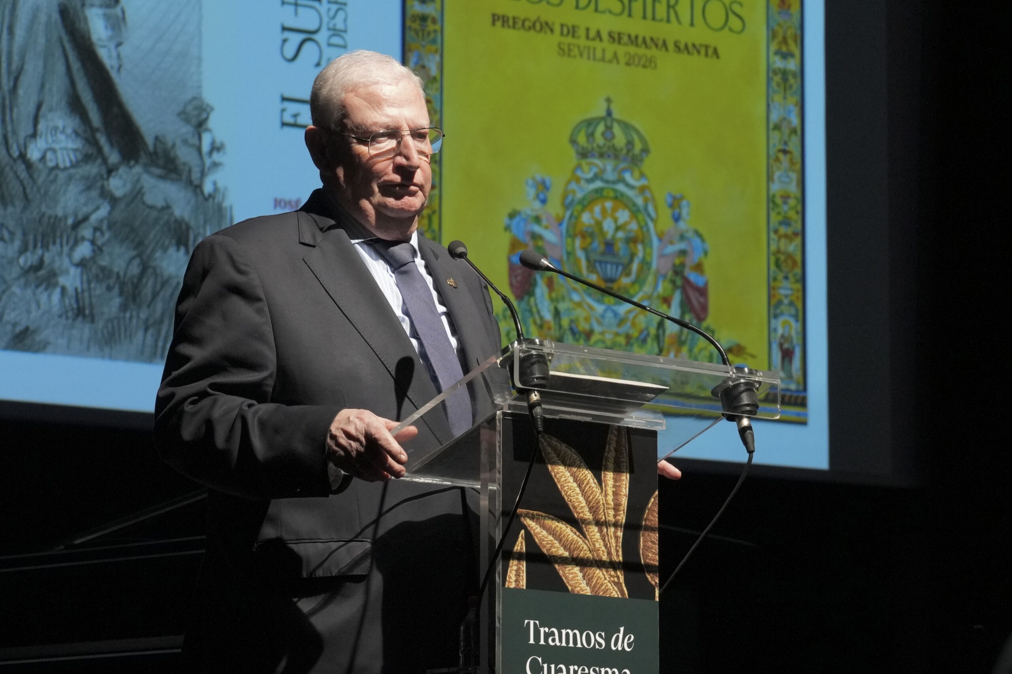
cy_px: 337
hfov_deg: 19.5
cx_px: 506
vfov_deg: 13.0
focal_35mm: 105
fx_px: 2951
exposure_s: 1/160
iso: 2000
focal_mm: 70
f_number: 5.6
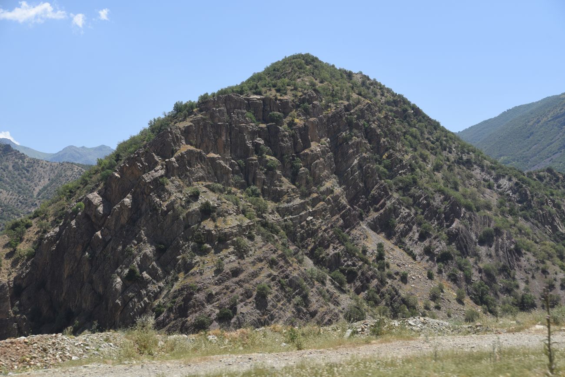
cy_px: 188
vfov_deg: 27.0
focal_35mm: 50
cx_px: 282
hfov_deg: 39.6
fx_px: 785
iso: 100
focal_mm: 50
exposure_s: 1/500
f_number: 6.3
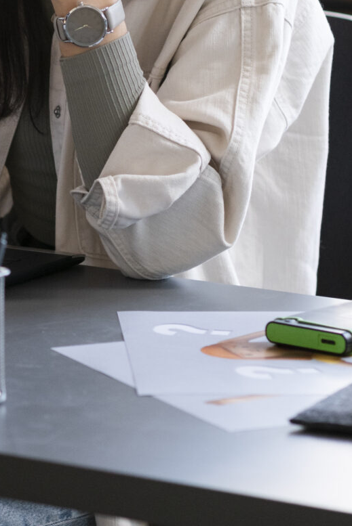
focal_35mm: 280
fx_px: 4101
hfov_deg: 4.9
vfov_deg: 7.3
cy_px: 88
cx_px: -173
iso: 500
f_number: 2.8
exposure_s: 1/200
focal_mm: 85
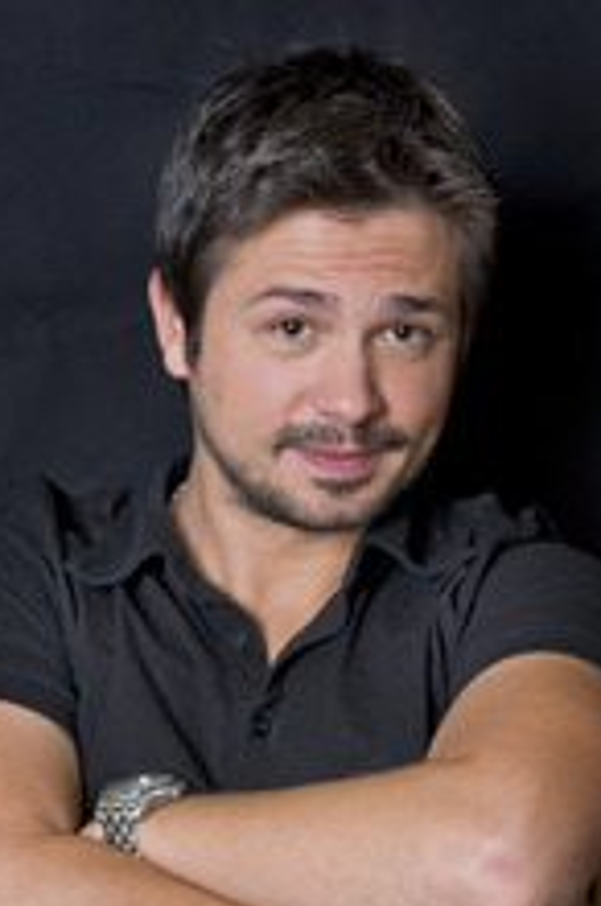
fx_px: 3766
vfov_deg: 13.7
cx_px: 259
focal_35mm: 150
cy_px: 626
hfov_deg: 9.1
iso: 100
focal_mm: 55
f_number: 5
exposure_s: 1/80
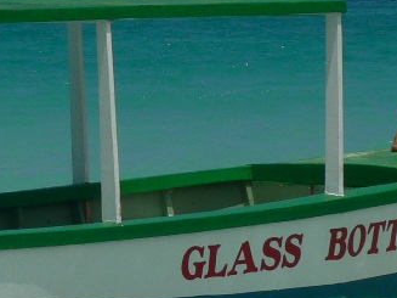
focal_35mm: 595
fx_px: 6821
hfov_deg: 3.3
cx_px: 95
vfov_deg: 2.5
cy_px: 129
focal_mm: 31.6
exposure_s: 1/1000
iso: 80
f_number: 5.6
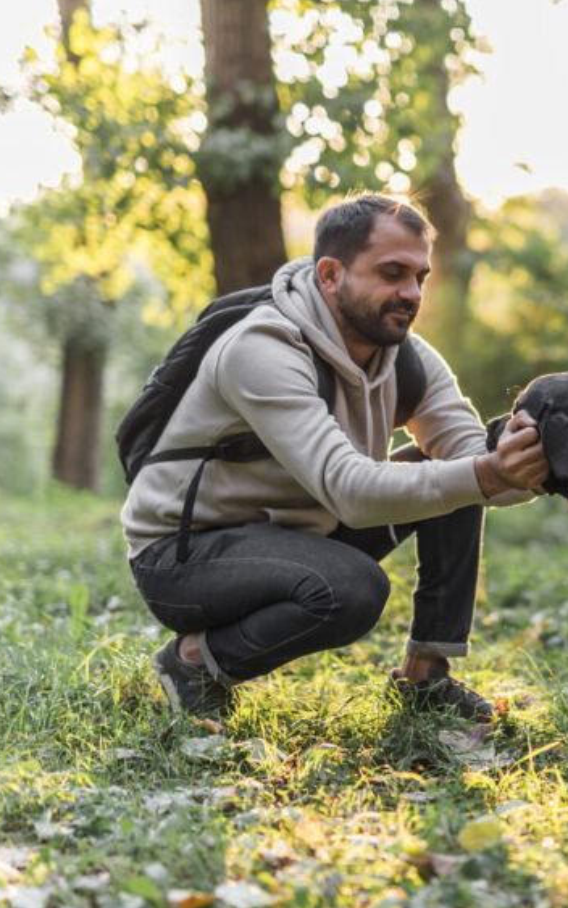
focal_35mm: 77
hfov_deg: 16.5
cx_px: 615
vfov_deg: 26.8
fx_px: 1907
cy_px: 454
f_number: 1.4
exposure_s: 1/500
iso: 320
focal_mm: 50
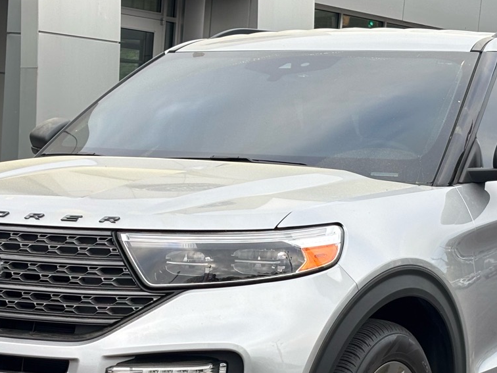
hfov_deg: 17.9
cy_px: 303
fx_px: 1579
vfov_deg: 13.4
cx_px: 223
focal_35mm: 110
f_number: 1.6
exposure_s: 1/298
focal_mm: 5.96
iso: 32
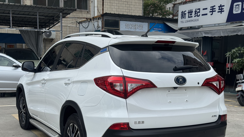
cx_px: 122
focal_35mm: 53
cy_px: 90
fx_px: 343
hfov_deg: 39.2
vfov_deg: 22.6
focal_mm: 6.76
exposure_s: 1/3817
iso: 64
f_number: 1.78
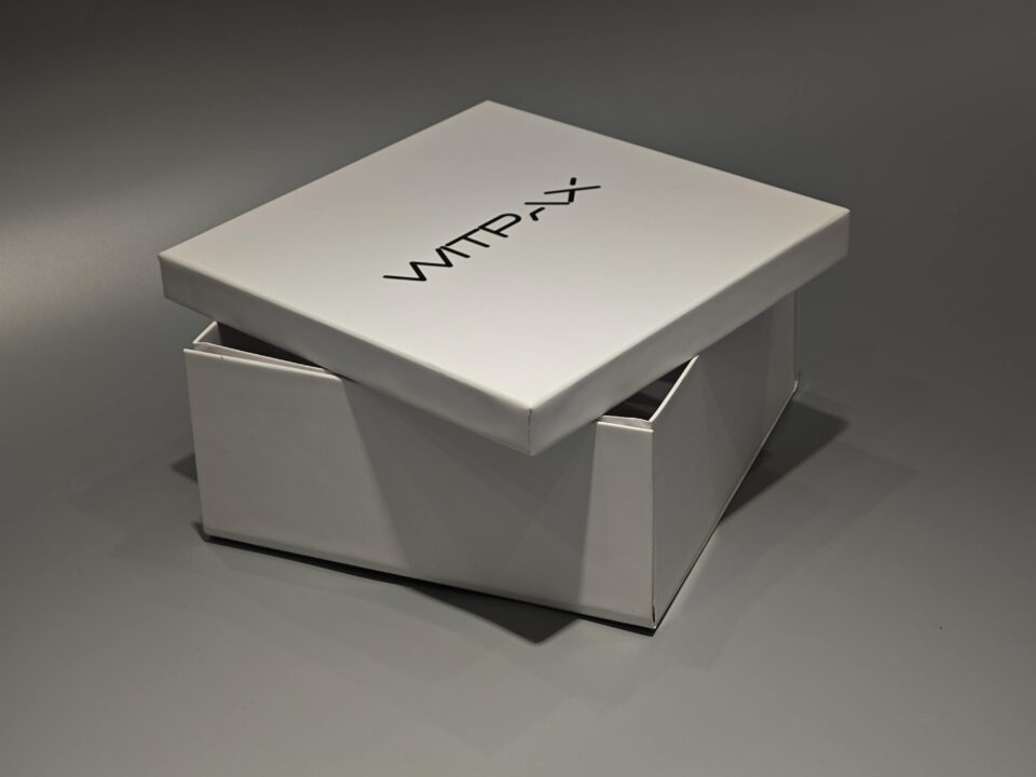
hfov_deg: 26.0
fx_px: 2245
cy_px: 388
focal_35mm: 75
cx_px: 518
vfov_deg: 19.6
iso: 64
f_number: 2
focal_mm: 10.1
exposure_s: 1/100
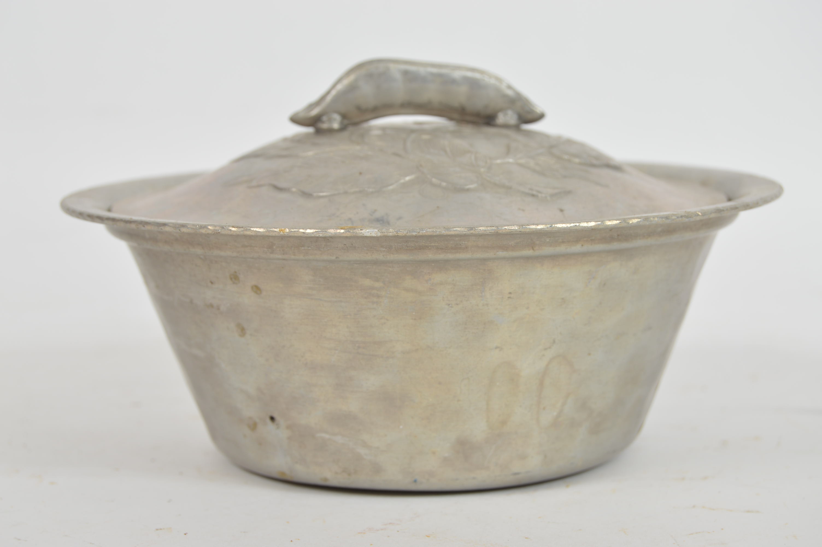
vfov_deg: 16.5
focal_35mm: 82
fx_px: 1882
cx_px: 411
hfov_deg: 24.6
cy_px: 274
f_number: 9
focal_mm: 55
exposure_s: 1/80
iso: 100
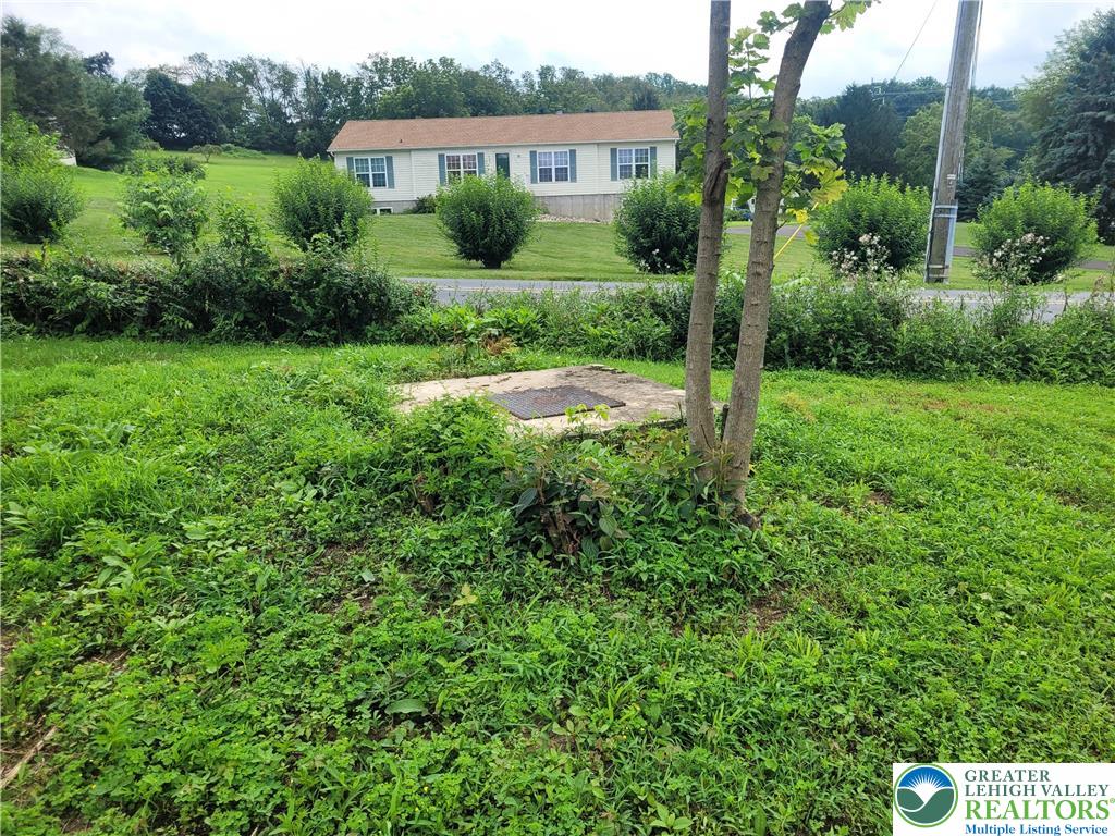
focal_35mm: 26
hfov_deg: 67.3
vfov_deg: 53.1
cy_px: 418
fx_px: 837
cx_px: 558
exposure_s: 1/1484
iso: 40
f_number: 1.8
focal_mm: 5.4
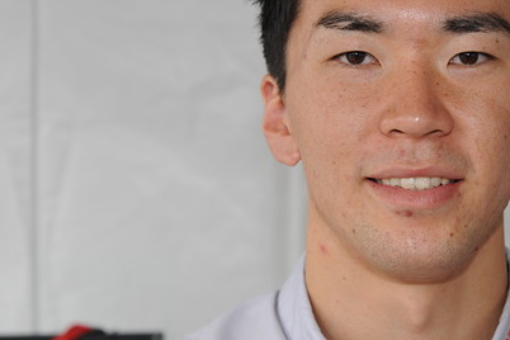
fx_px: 1572
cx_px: 410
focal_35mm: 111
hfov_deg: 18.3
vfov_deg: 12.3
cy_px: 137
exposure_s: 1/180
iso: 200
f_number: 6.7
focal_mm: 62
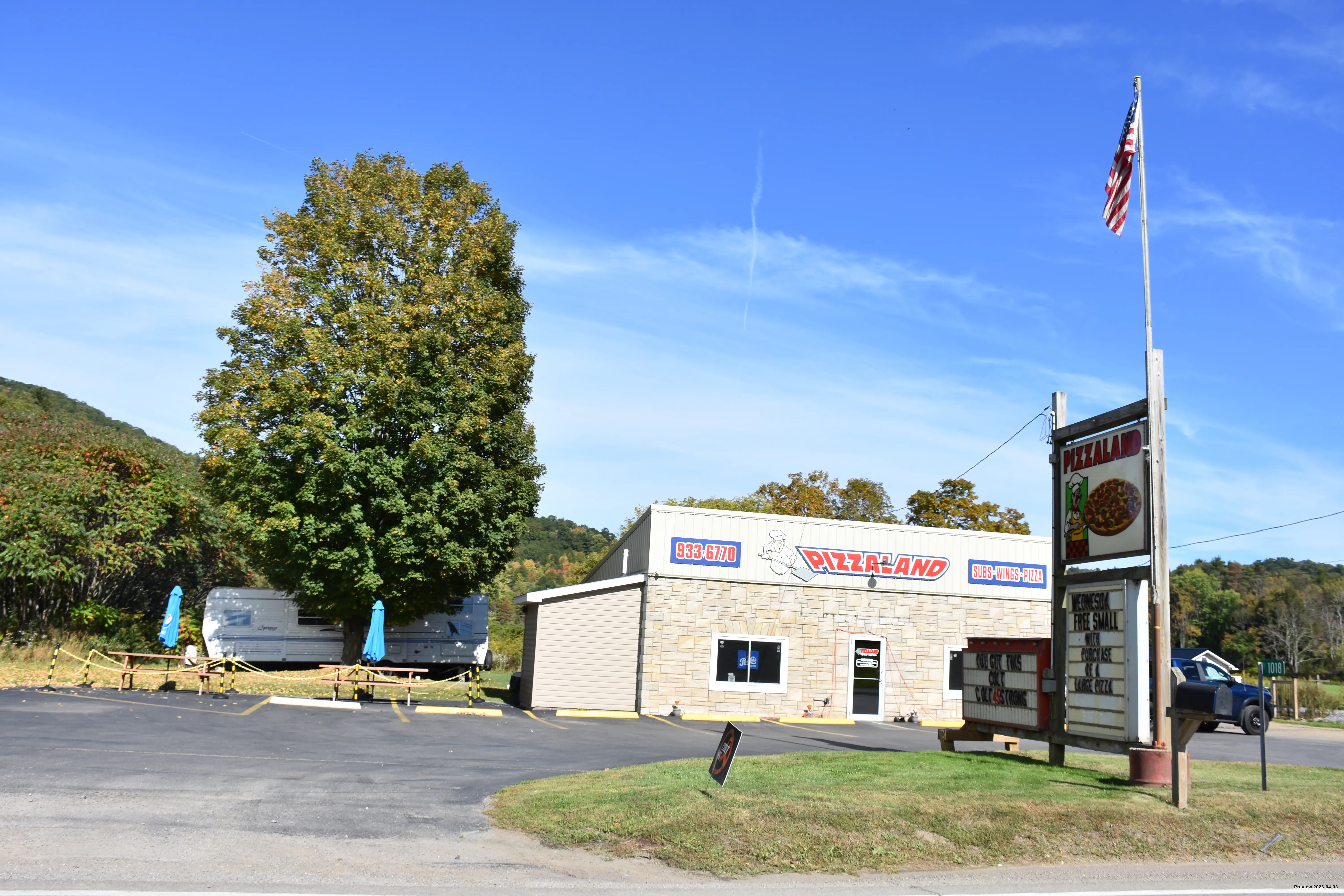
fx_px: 1008
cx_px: 672
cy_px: 448
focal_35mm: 27
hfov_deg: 67.4
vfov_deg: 47.9
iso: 160
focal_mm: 18
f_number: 8
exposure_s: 1/500
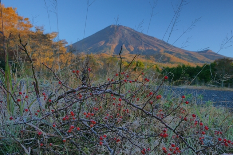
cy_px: 78
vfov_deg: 37.9
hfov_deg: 54.4
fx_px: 227
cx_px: 116
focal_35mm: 35
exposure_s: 1/40
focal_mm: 35
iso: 400
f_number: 11
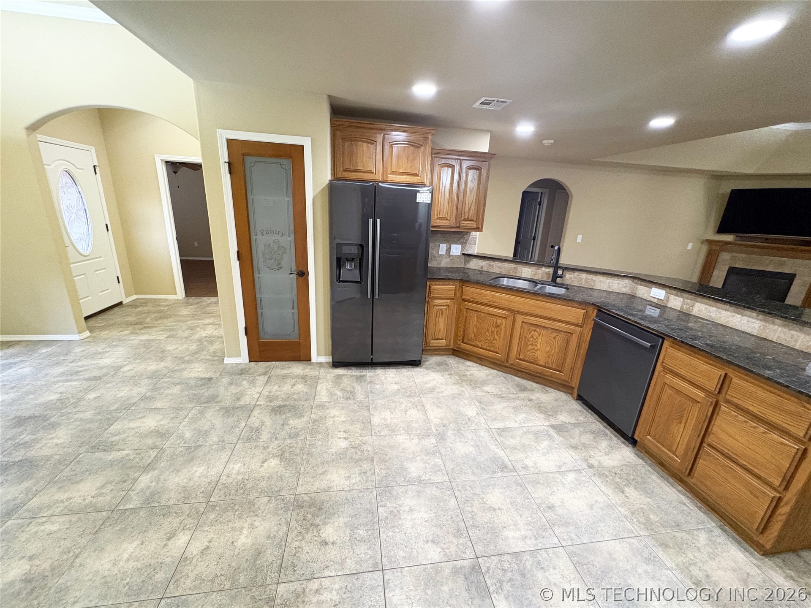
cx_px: 406
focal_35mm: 14
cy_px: 304
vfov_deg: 85.7
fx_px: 328
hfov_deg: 102.1
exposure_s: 1/60
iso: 640
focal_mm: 2.22
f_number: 2.2
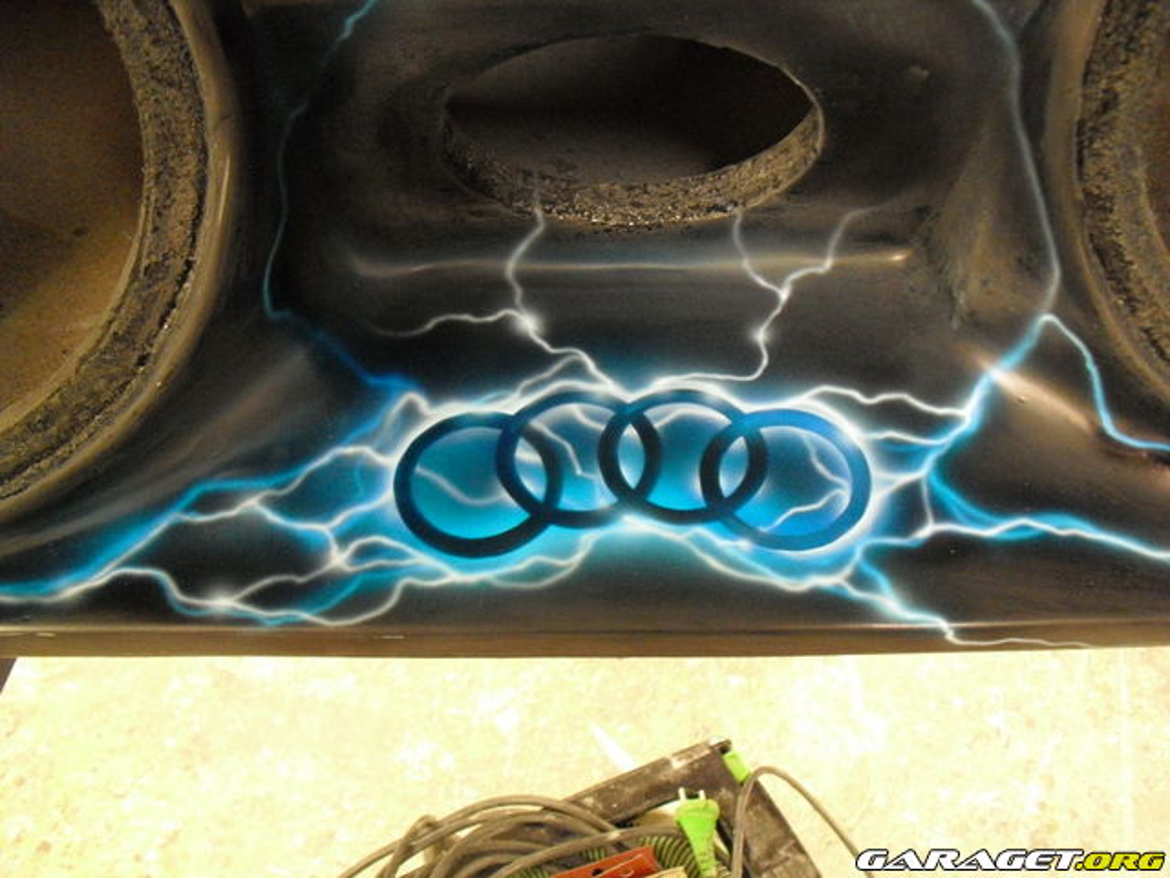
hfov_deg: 51.4
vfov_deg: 39.7
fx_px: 1217
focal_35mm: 36
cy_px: 439
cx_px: 585
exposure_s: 1/25
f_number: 3.1
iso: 800
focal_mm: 6.3
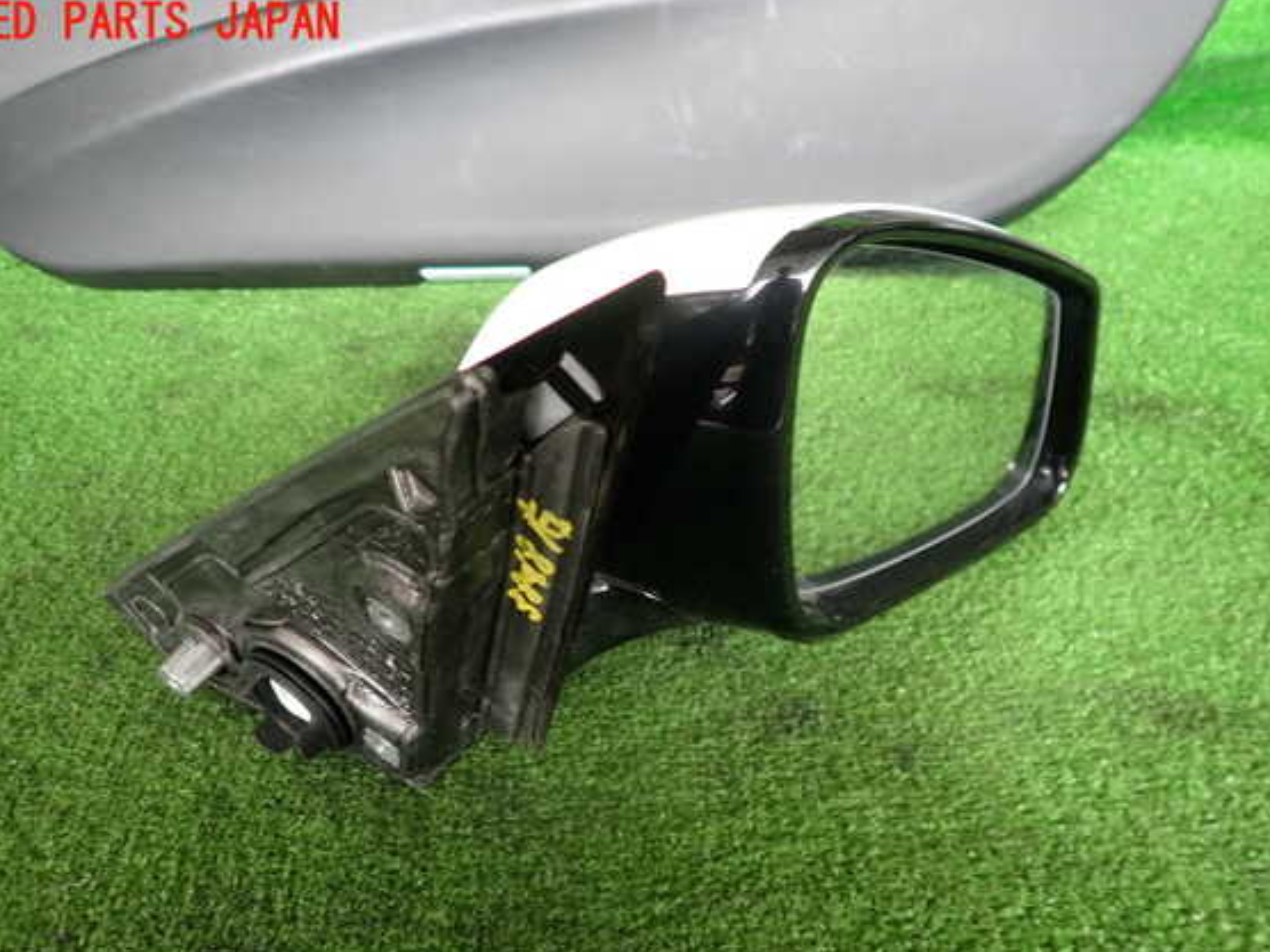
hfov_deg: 65.3
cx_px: 610
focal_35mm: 27
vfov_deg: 51.3
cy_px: 509
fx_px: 991
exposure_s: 1/30
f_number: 2
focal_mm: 4.5
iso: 200
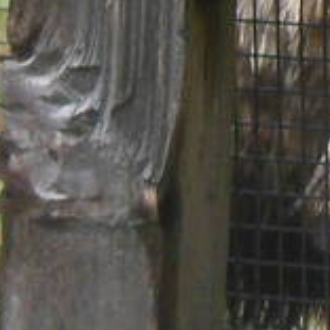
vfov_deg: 0.7
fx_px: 26446
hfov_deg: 0.7
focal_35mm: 2452
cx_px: 666
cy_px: -309
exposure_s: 1/350
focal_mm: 46.8
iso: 80
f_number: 5.9
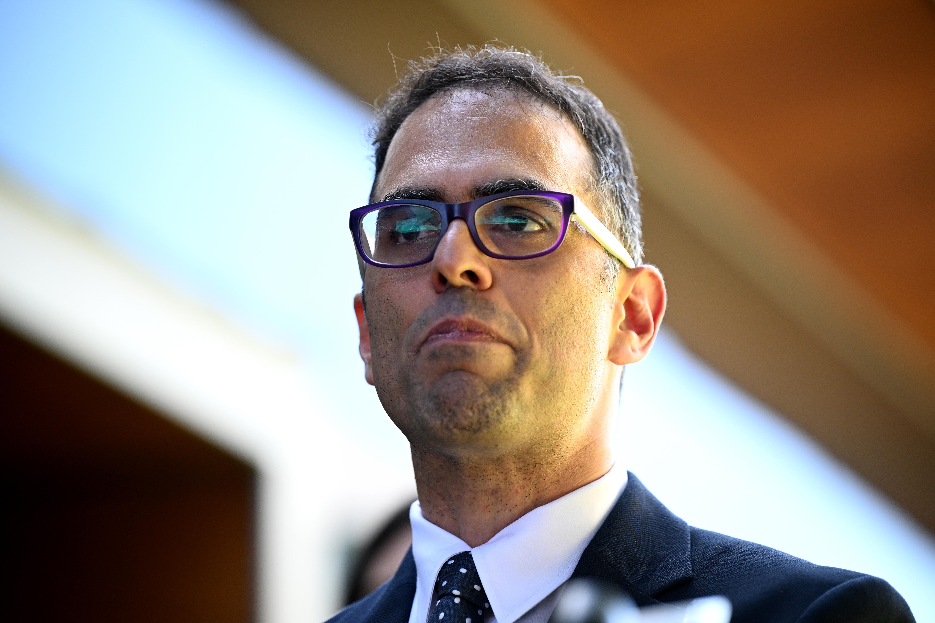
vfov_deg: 7.8
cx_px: 468
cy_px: 312
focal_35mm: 175
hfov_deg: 11.7
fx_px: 4545
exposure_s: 1/500
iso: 640
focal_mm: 175
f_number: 3.2
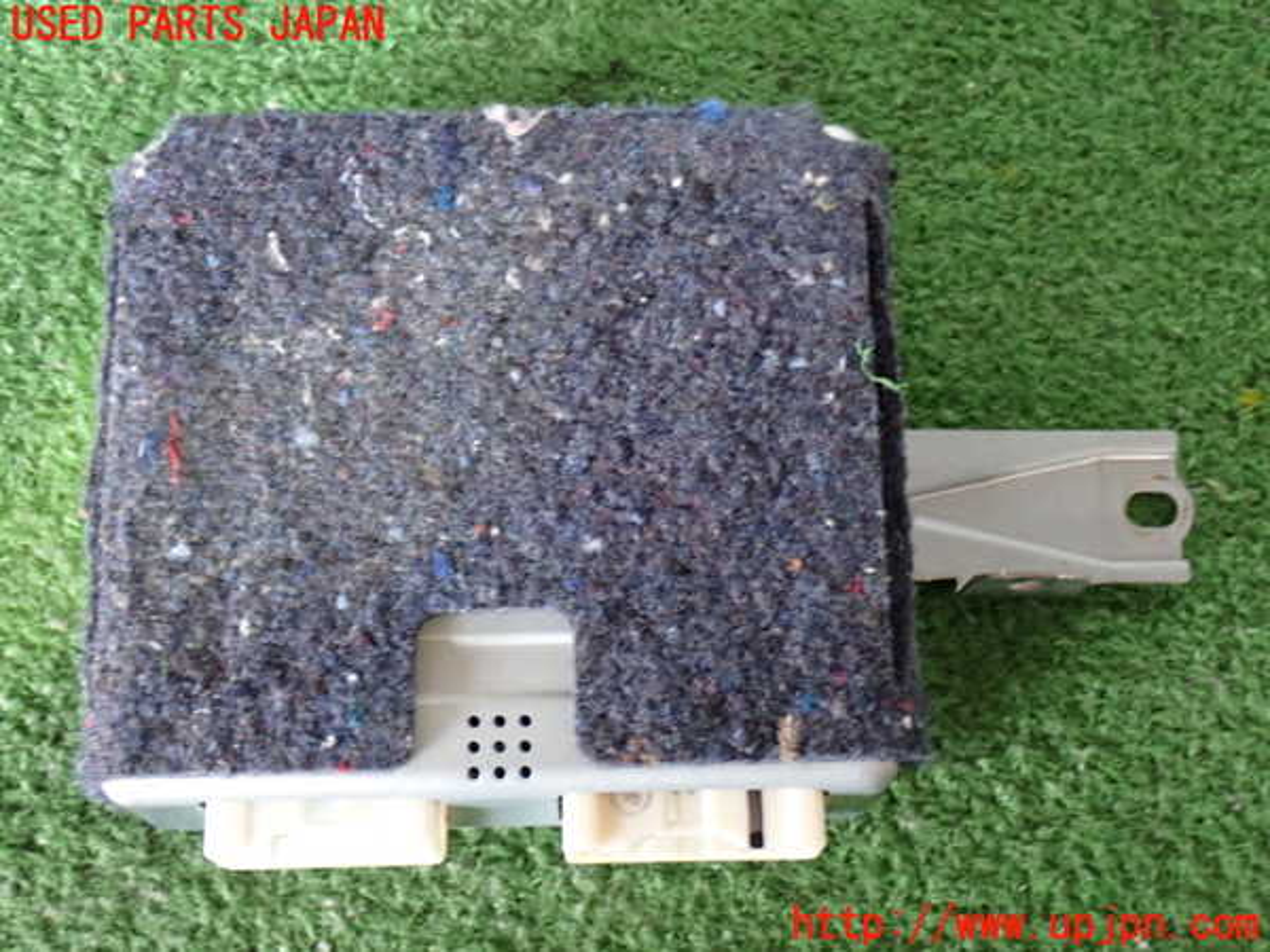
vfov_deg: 27.0
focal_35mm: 54
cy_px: 476
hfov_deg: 35.5
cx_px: 635
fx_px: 1981
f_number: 3.3
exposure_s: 1/13
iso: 800
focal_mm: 9.65
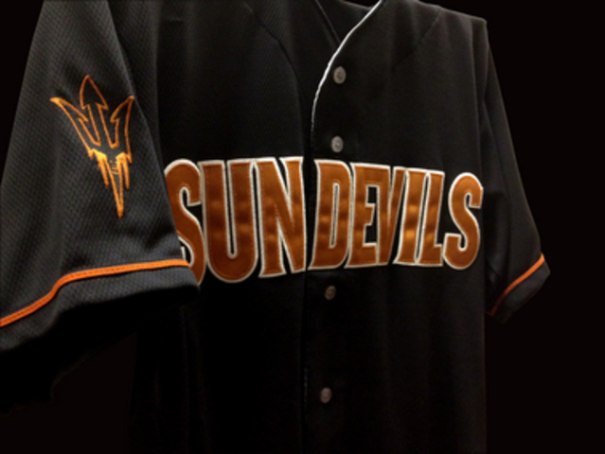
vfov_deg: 40.7
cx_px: 302
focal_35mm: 35
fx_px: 612
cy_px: 227
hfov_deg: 52.6
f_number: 2.4
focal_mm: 4.28
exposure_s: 1/17
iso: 400
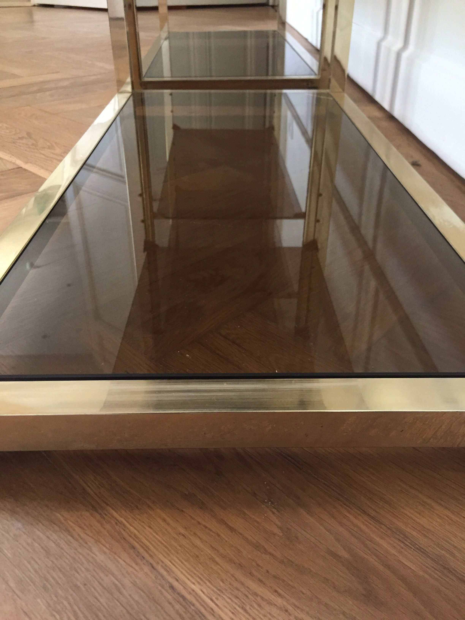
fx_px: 519
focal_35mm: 29
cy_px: 310
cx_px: 232
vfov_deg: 61.7
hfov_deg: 48.2
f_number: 2.2
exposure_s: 1/20
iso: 250
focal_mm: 4.15
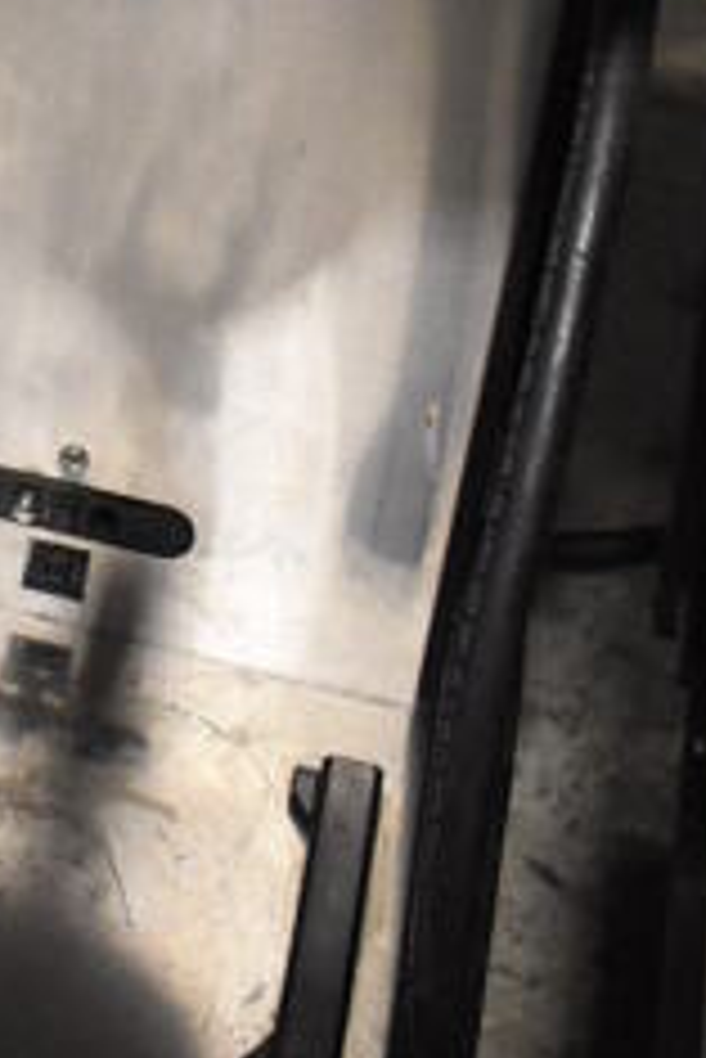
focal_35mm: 105
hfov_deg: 12.5
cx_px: -301
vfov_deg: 18.1
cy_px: -326
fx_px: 3084
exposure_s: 1/125
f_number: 3.5
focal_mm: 18
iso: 4000
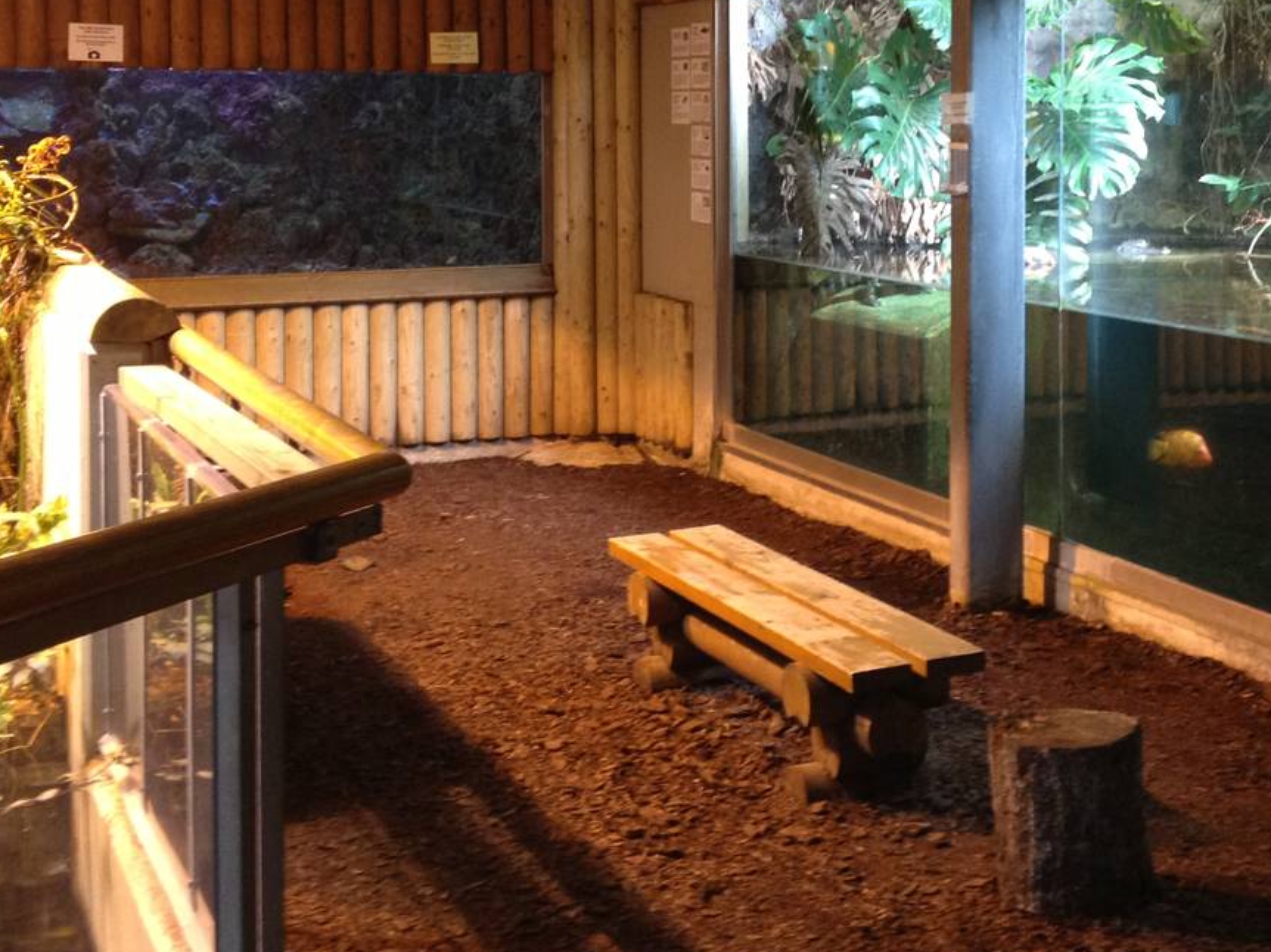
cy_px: 231
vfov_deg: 22.4
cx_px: 809
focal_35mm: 65
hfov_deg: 29.7
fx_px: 2386
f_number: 2.4
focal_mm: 4.28
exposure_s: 1/20
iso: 125
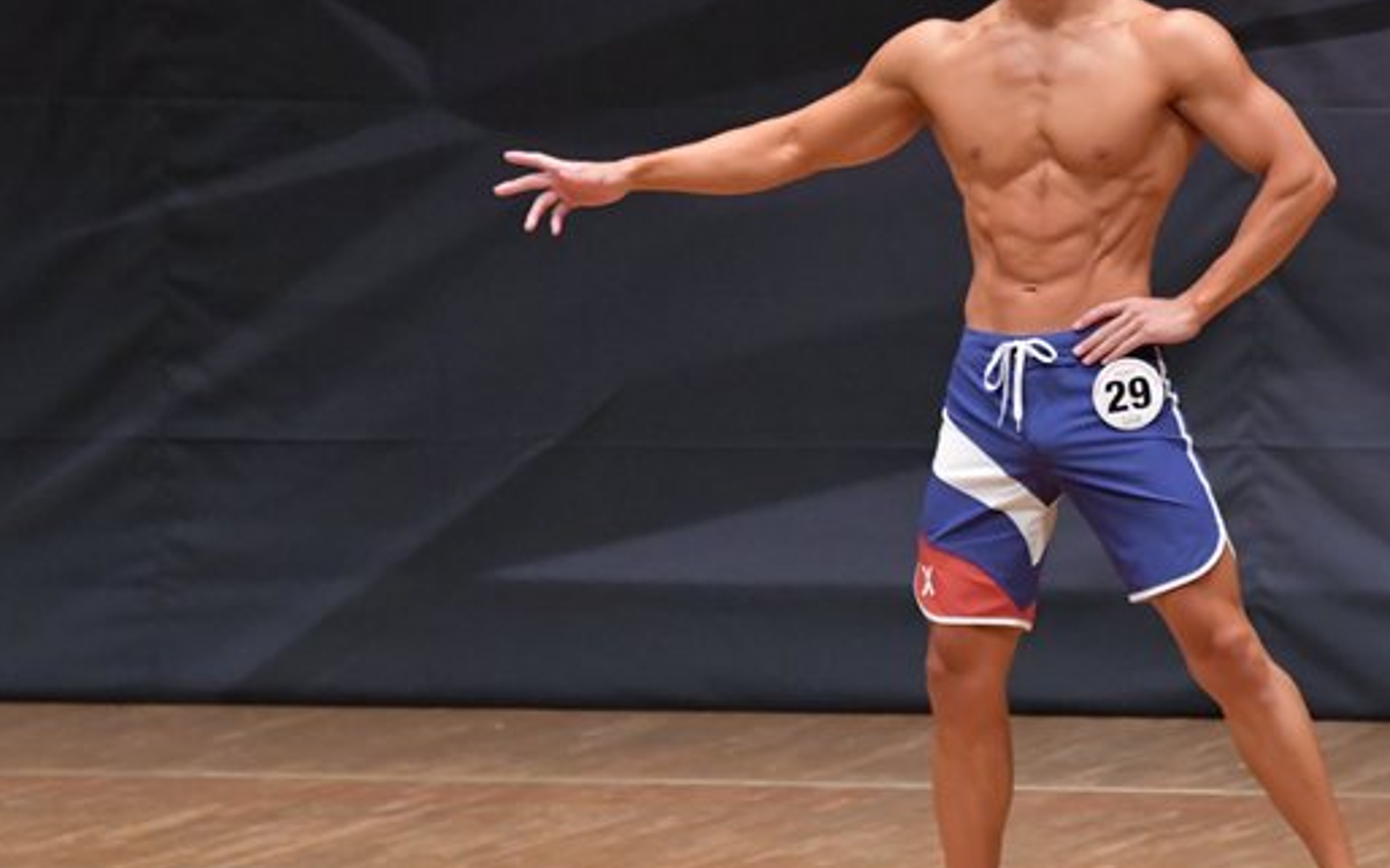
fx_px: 16589
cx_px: 980
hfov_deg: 4.8
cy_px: 395
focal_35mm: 438
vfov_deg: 3.0
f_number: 5.6
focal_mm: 190
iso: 6400
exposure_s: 1/400
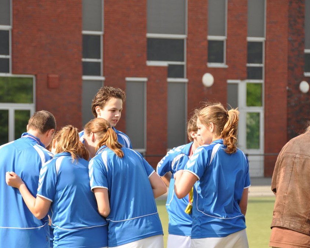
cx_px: 147
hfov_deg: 9.5
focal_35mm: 204
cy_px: 124
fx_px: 1872
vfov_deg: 7.6
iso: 400
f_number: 5.3
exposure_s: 1/500
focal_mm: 120
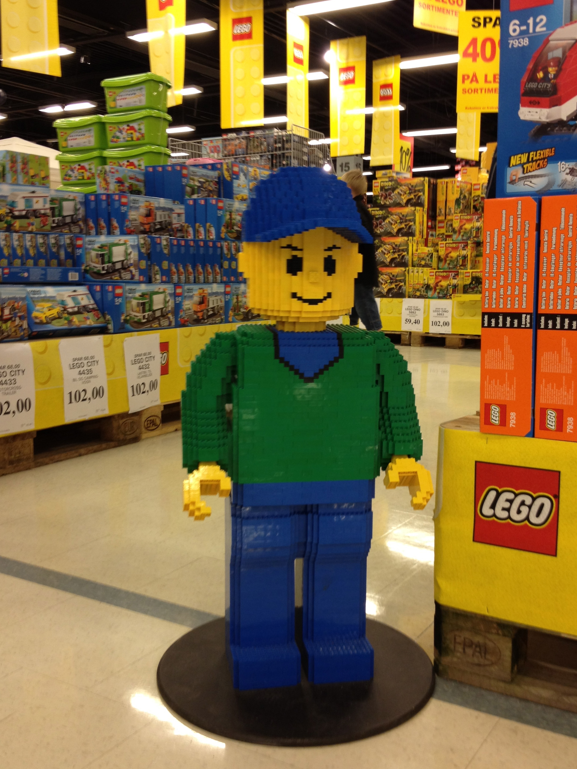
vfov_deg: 46.8
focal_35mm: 40
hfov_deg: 36.0
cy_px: 377
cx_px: 299
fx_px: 889
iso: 64
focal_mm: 4.28
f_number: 2.4
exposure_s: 1/20
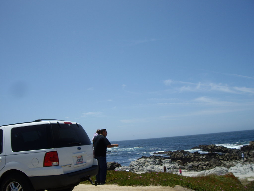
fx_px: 279
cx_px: 127
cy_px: 96
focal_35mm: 38
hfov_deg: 49.0
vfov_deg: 37.7
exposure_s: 1/640
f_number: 4.3
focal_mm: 6.2
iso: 50
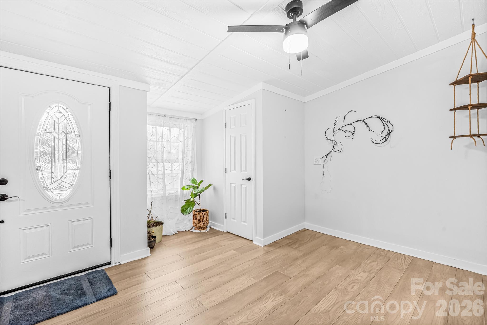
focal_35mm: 16
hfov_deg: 96.7
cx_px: 244
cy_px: 162
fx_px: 216
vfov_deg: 73.7
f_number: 8
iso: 800
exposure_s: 1/25
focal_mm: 16
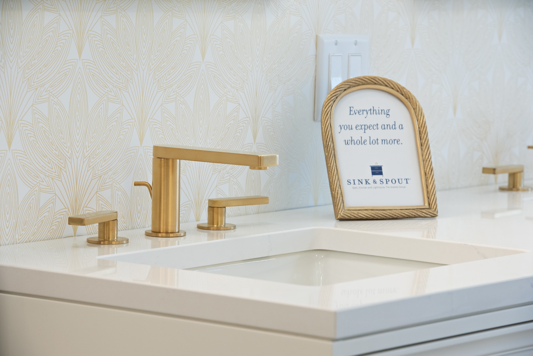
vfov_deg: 8.6
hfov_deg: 12.8
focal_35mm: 160
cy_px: 178
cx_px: 266
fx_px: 2370
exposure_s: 1/125
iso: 1600
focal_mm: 160
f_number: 9
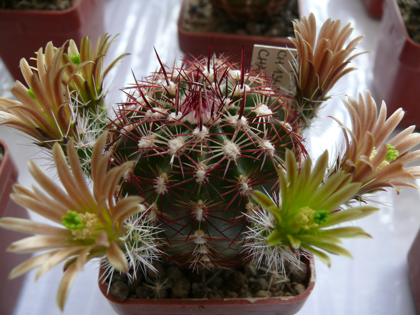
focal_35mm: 35
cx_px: 210
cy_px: 158
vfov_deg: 40.7
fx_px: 425
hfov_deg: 52.6
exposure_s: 1/125
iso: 100
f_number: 3.6
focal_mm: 7.4
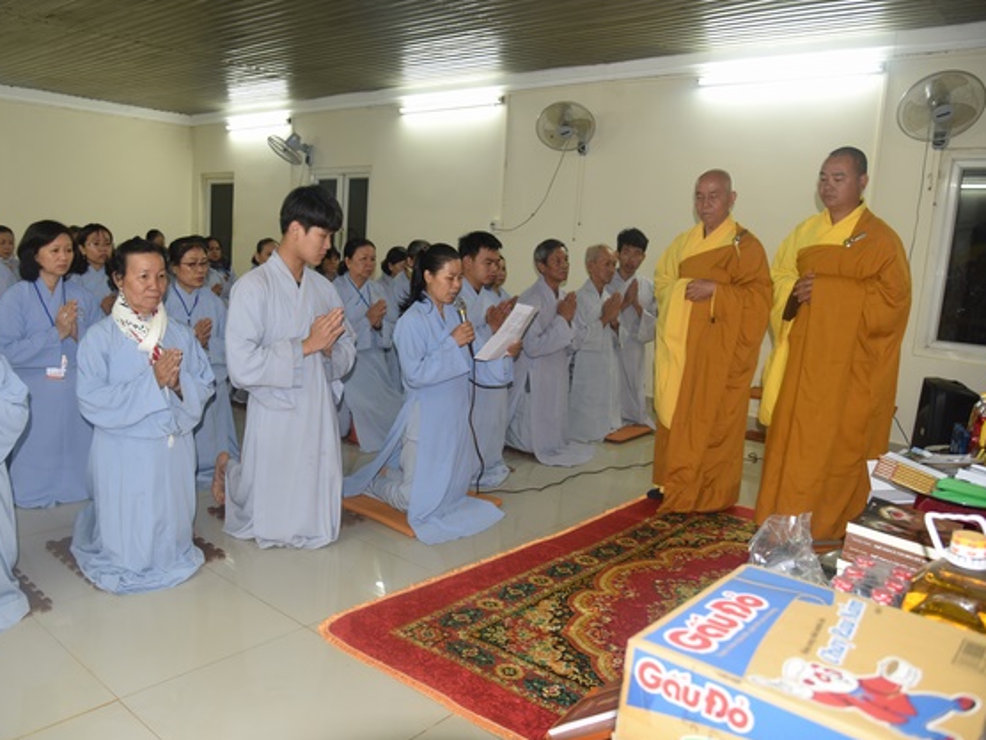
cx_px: 440
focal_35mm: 27
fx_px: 769
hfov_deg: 65.1
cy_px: 366
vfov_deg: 51.4
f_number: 4
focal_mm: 24
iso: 900
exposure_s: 1/60
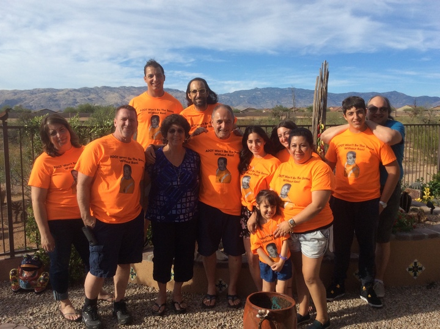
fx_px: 406
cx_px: 220
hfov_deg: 56.9
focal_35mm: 32
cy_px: 164
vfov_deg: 44.1
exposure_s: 1/1121
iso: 32
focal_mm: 3.3
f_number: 2.4
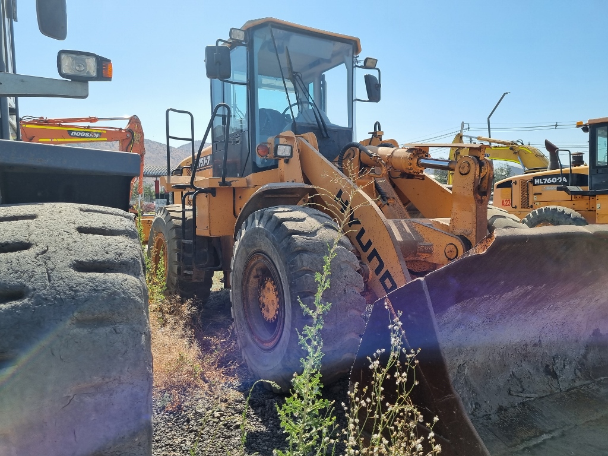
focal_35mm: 26
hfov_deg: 67.3
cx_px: 304
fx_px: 457
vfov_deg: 53.1
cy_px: 228
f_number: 1.8
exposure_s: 1/2184
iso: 50
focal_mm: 5.4
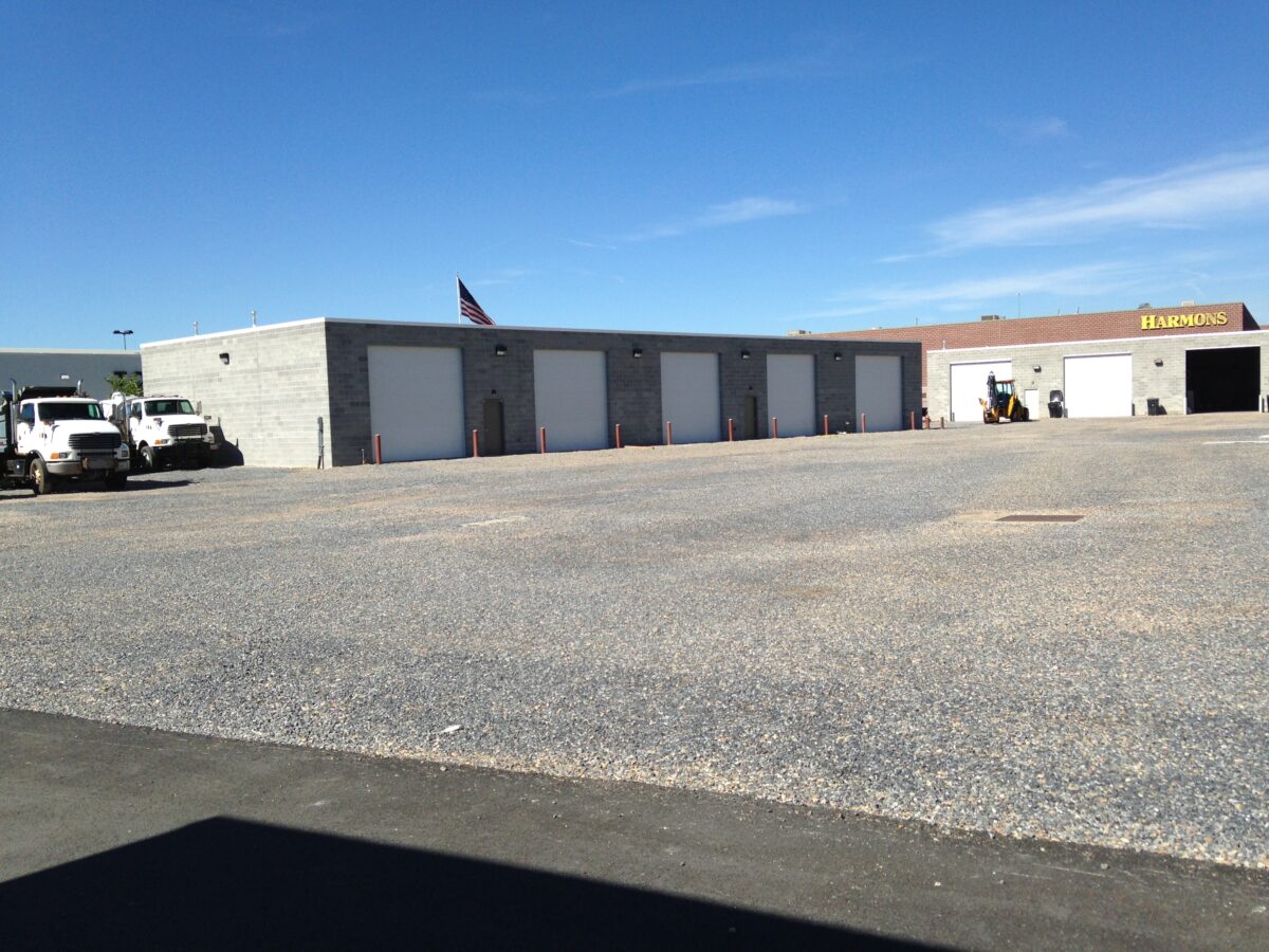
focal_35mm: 33
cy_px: 476
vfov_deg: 42.9
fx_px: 1210
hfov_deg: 55.4
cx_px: 634
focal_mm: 4.12
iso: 50
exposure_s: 1/1938
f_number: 2.4
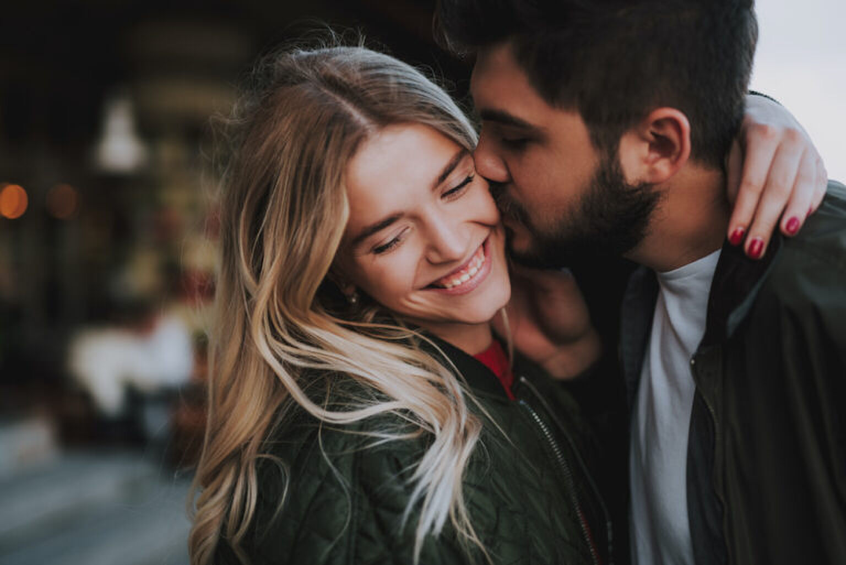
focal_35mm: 50
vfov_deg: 27.0
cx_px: 423
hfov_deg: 39.6
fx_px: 1176
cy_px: 282
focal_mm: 50
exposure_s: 1/1000
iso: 100
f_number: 1.4
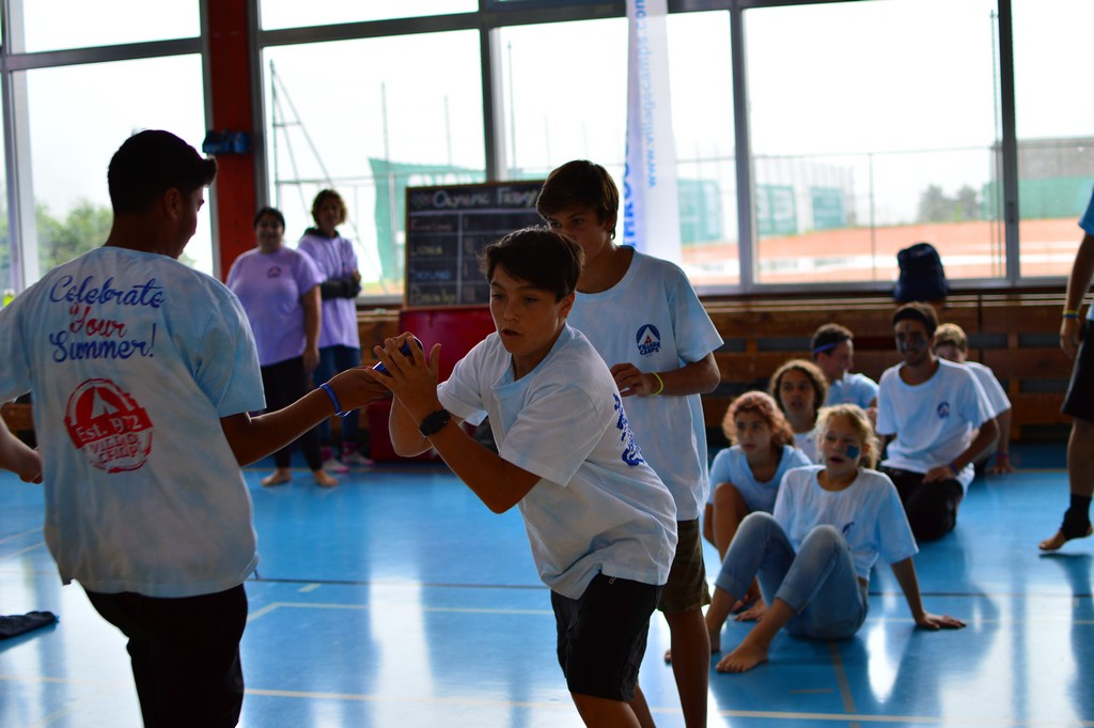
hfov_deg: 37.9
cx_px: 547
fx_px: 1594
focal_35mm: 52
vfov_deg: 25.7
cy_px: 364
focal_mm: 35
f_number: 2.2
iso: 100
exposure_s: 1/400
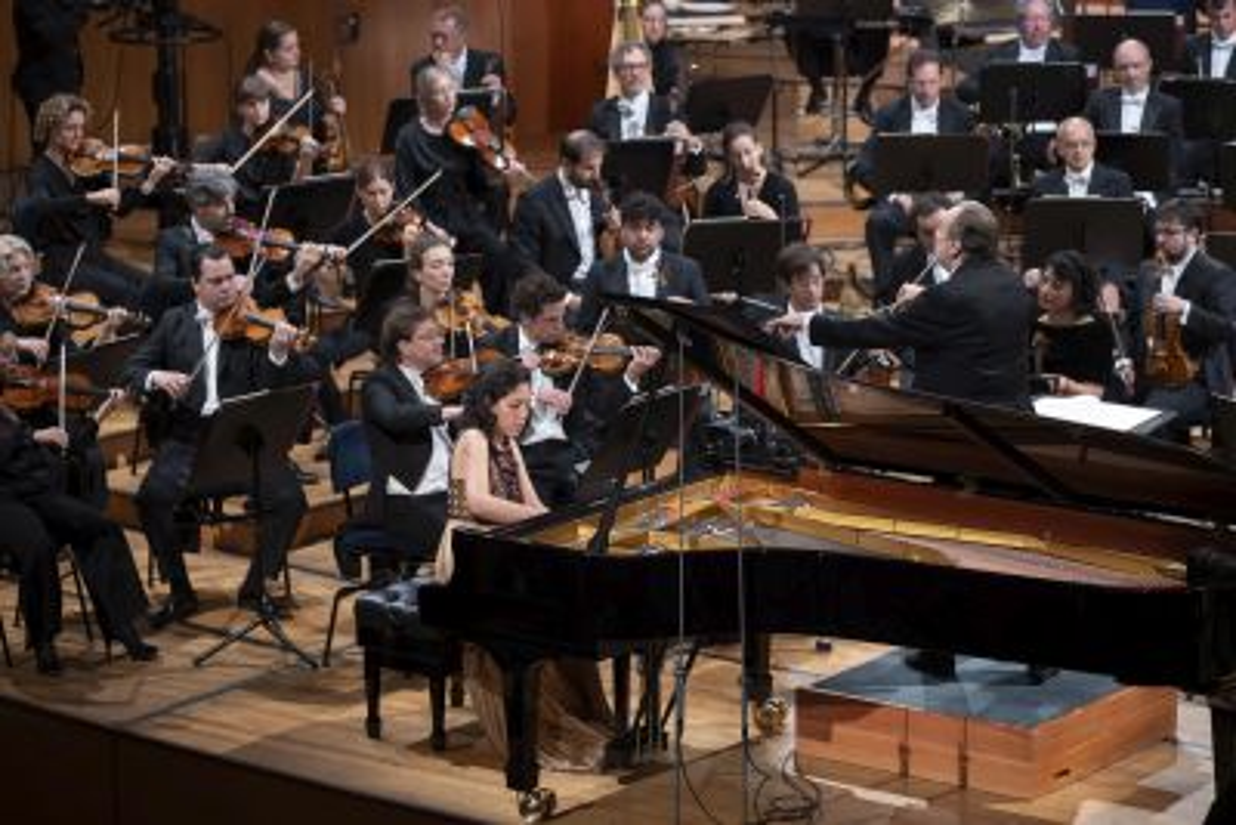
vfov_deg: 11.2
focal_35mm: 122
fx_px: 4190
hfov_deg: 16.8
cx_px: 618
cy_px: 412
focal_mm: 122
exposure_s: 1/200
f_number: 3.2
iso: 1600
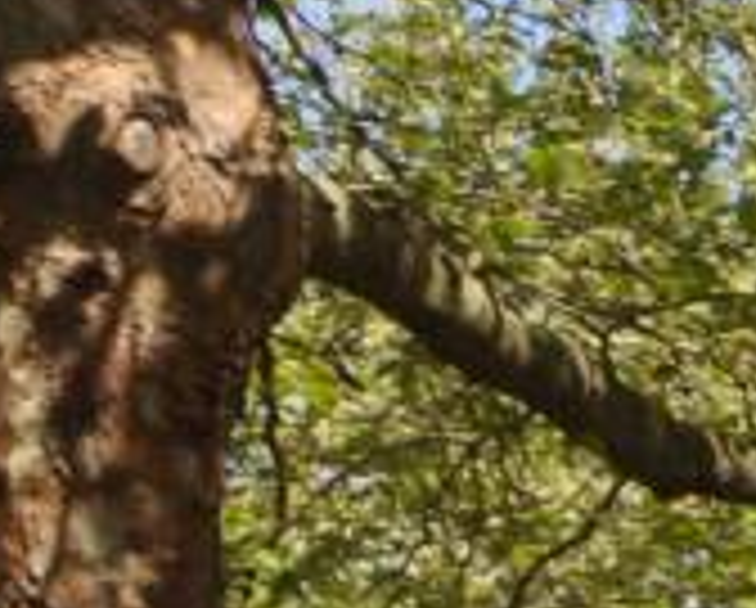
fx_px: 5065
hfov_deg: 6.7
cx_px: 3031
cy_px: 1389
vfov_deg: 6.6
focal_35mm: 226
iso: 200
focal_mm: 18
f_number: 11
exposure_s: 1/200
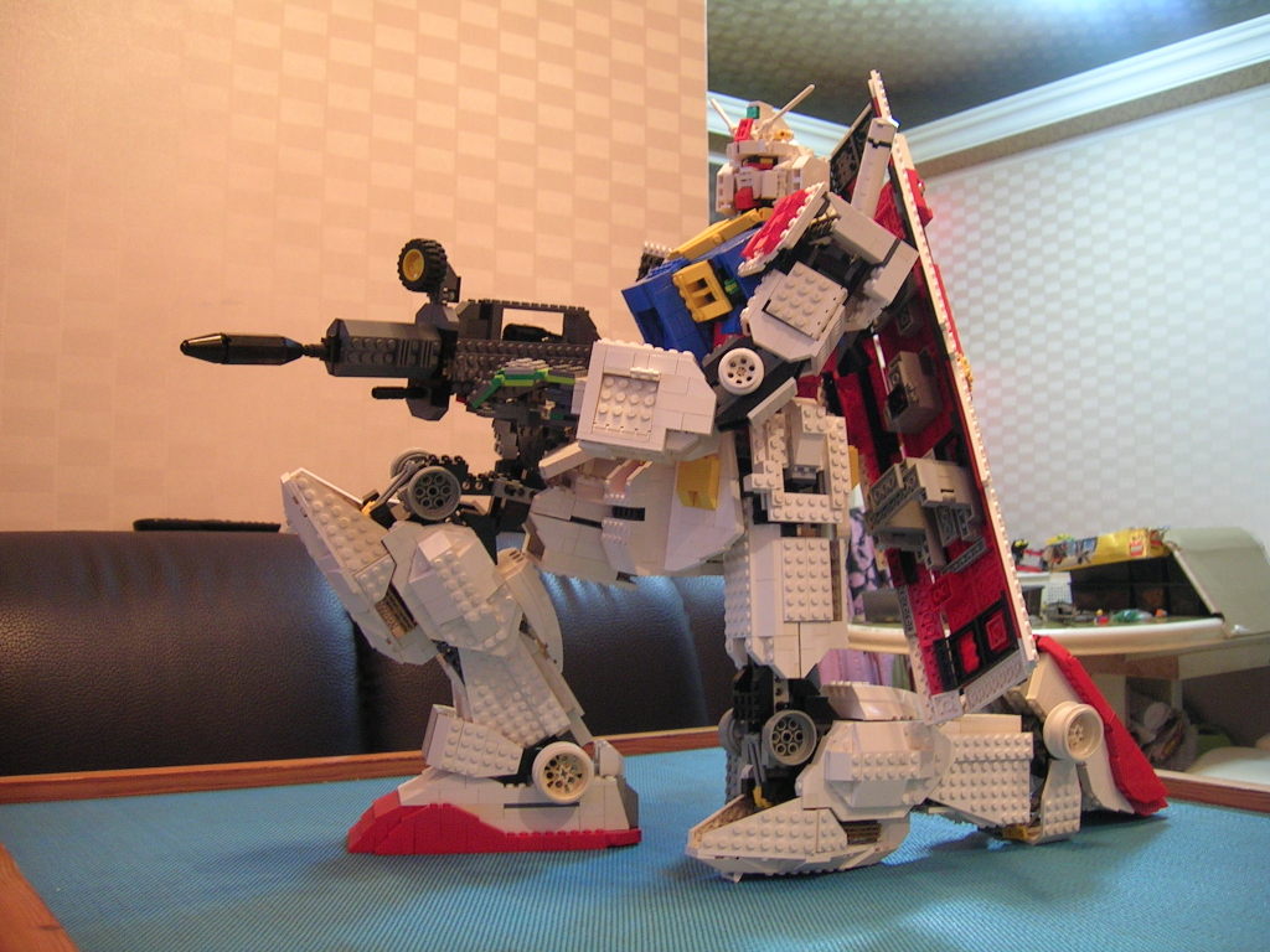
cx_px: 635
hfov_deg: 52.6
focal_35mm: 35
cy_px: 476
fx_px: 1284
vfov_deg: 40.7
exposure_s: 1/3.9
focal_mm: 5.4
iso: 88
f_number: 2.8
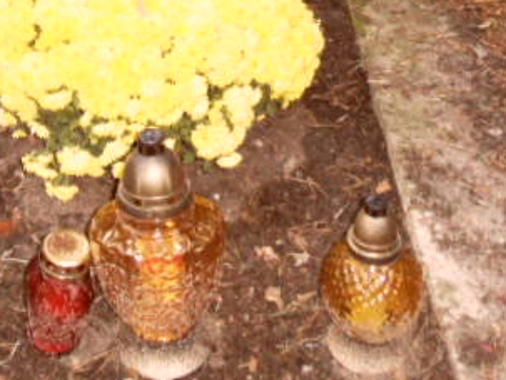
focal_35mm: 81
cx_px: 142
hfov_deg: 23.9
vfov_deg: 16.2
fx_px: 1185
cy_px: -235
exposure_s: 1/30
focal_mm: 3.9
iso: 320
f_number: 3.2
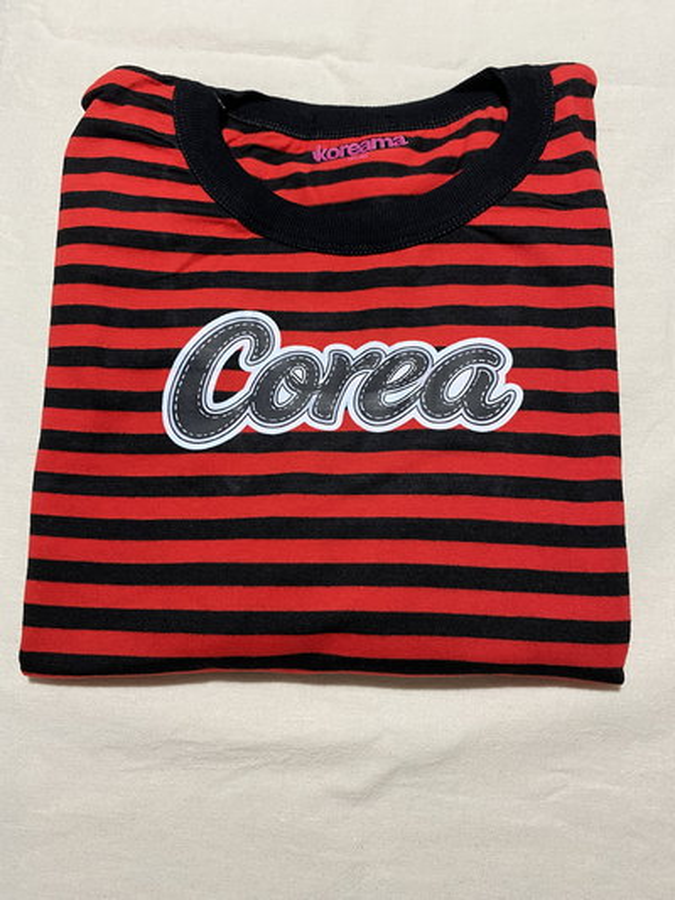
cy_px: 450
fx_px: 676
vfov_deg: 67.3
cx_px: 338
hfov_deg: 53.1
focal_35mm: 26
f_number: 1.8
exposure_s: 1/50
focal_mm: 4.25
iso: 160
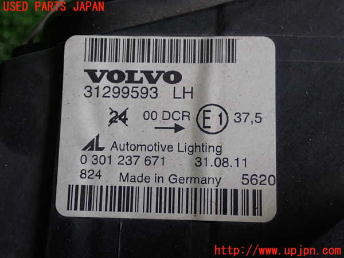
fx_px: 497
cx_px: 172
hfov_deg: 38.2
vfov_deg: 29.1
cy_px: 129
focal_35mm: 50
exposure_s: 1/50
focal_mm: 9.01
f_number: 3.2
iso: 200
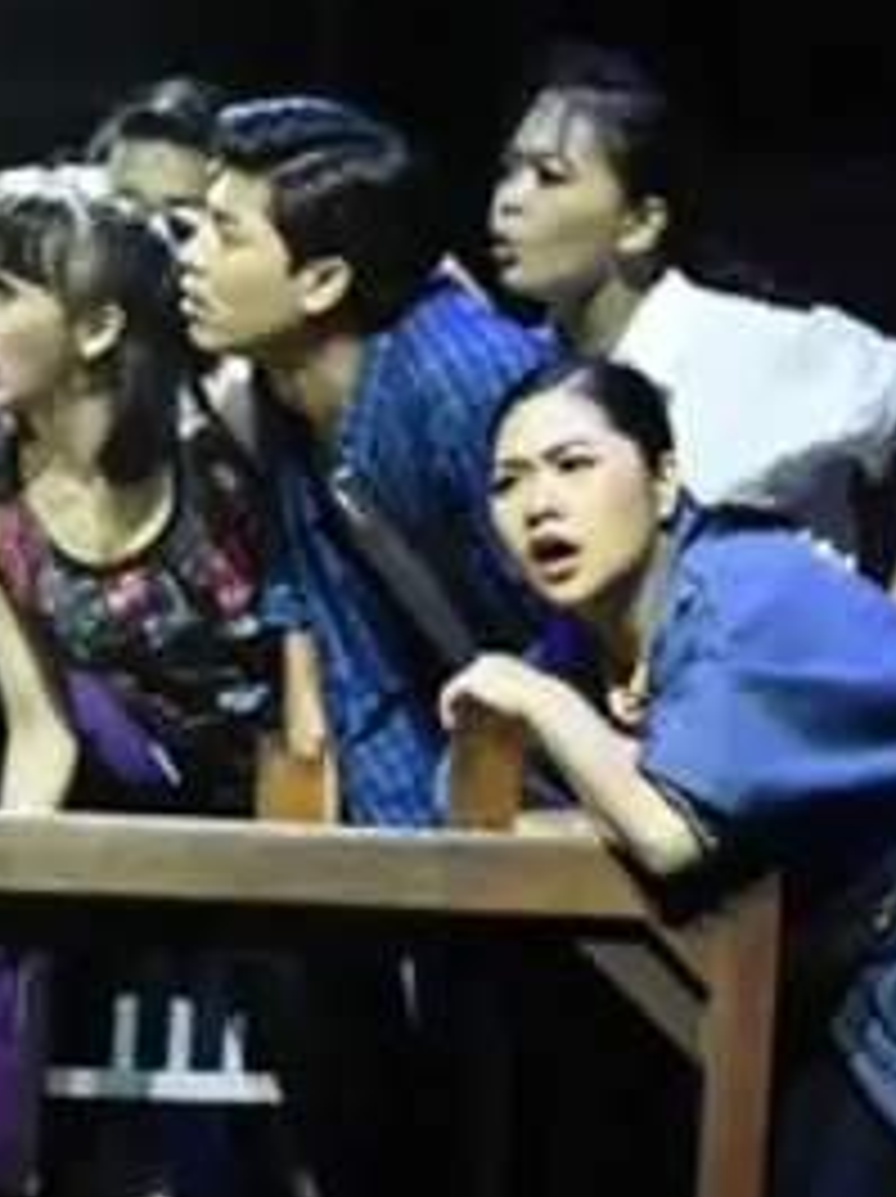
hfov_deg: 5.8
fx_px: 8780
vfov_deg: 7.8
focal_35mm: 254
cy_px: 569
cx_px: 333
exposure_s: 1/200
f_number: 5.6
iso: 12800
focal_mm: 60
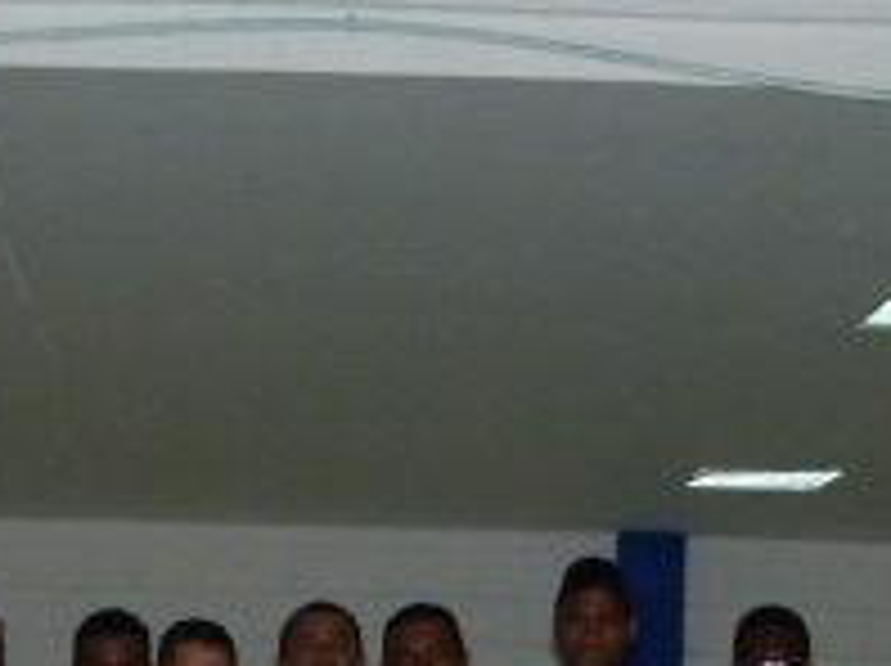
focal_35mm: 123
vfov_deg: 11.5
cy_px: 999
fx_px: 3162
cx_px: 225
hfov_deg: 16.0
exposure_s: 1/60
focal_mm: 6.8
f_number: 3.1
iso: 200
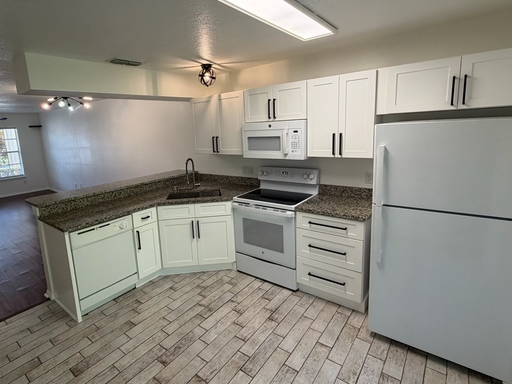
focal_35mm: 19
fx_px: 281
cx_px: 223
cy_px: 175
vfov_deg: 68.5
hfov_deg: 84.2
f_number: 2.2
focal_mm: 2.22
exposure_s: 1/120
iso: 160
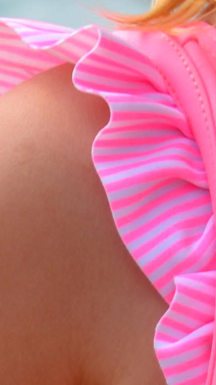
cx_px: 563
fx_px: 5019
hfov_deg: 2.4
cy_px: -416
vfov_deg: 4.3
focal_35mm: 493
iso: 100
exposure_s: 1/200
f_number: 7.1
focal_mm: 50
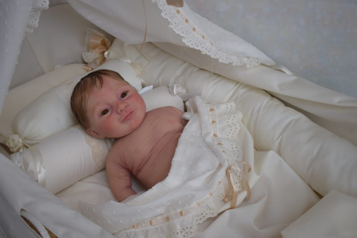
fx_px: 506
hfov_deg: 38.9
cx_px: 178
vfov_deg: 26.5
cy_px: 119
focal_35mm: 51
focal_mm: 34
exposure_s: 1/100
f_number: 5
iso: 400
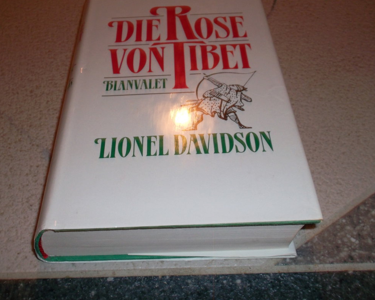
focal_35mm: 37
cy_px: 140
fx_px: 411
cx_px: 173
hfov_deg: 49.0
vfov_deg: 40.1
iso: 100
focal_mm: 4.1
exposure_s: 1/15
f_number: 3.3
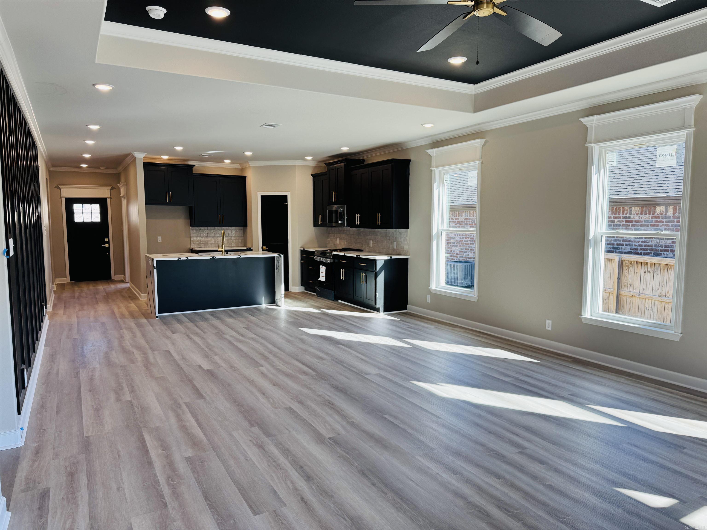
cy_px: 265
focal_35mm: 24
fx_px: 490
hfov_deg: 71.6
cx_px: 354
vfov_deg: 56.8
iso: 80
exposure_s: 1/215
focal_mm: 6.76
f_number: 1.78
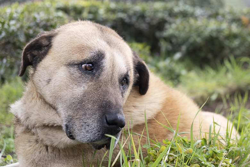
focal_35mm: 83
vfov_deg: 16.5
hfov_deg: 24.5
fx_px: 576
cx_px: 125
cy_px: 84
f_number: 4
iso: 250
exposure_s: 1/80
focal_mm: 55
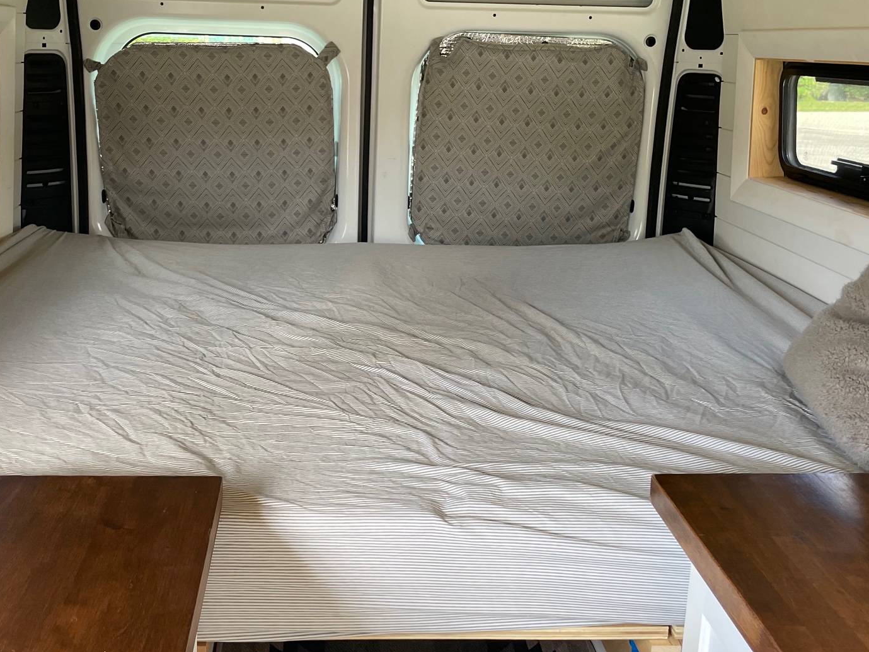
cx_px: 380
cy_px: 289
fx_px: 954
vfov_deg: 37.7
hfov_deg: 48.8
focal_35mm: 38
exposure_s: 1/121
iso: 100
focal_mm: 4.2
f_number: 1.6
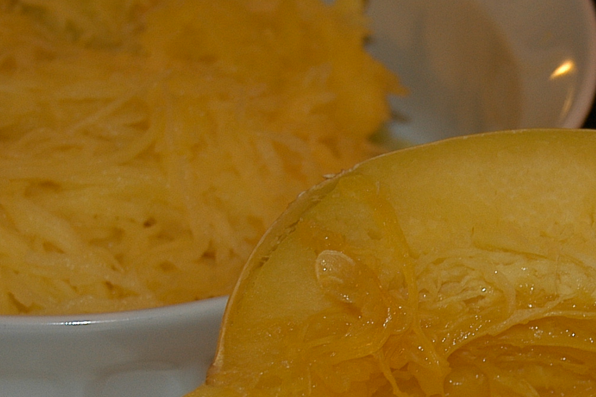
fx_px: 2384
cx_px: 489
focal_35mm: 144
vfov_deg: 9.5
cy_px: 405
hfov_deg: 14.2
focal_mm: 32
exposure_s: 1/60
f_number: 4.5
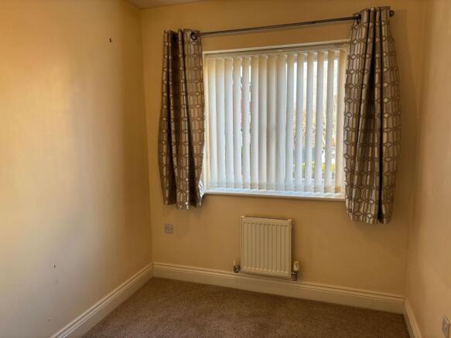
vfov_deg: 53.0
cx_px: 226
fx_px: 339
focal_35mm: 26
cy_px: 169
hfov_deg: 67.3
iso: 64
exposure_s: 1/100
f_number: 1.6
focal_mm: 5.96
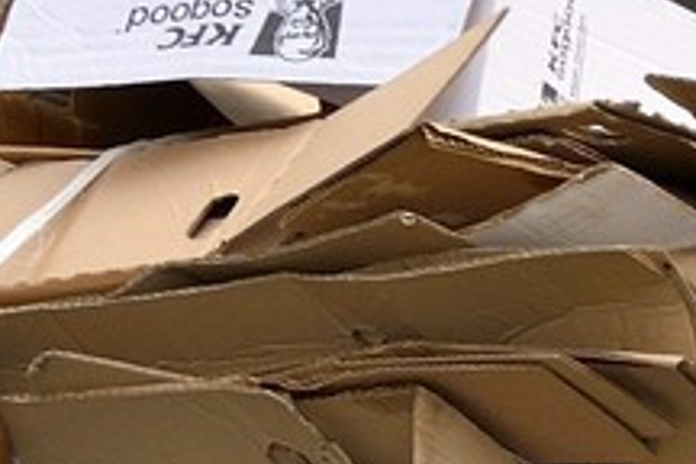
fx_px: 6012
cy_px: 1166
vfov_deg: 4.3
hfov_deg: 6.0
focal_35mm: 311
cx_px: 2307
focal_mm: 42
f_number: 5.6
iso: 400
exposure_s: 1/500
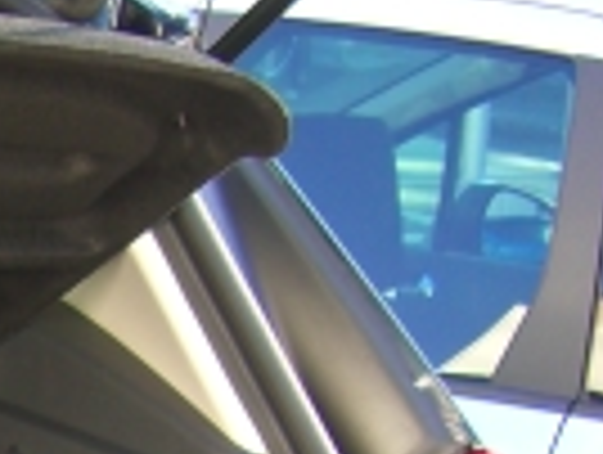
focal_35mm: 181
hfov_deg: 10.1
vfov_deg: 7.9
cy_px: 890
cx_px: -567
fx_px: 3159
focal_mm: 7.9
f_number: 2.8
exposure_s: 1/60
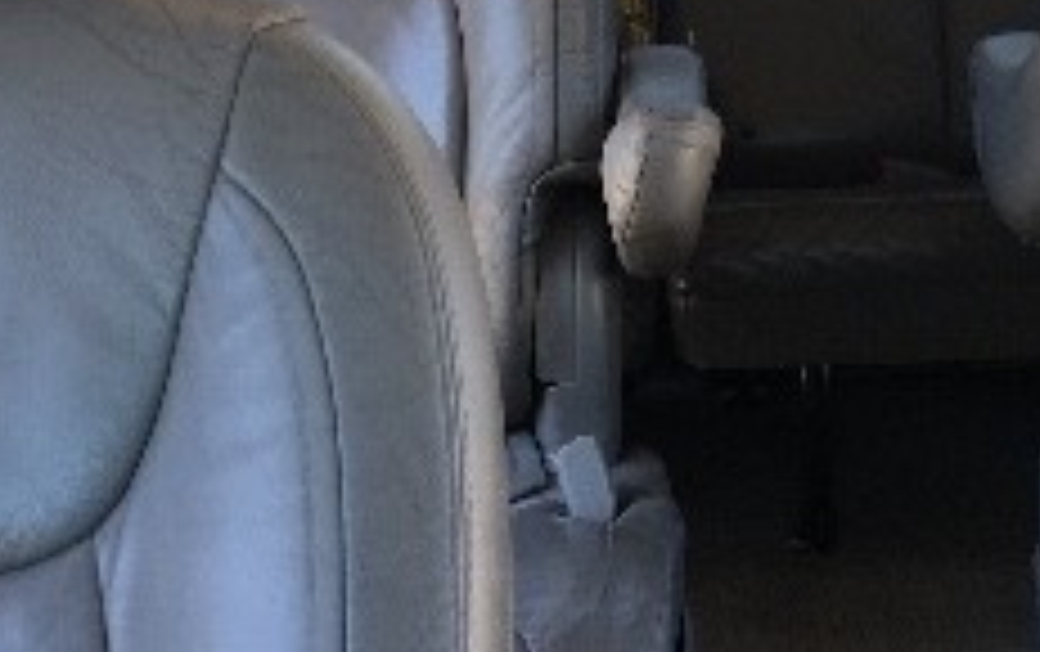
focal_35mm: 85
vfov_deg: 15.0
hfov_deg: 23.7
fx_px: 2412
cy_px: -67
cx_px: 918
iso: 40
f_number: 2.2
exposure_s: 1/120
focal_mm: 4.15
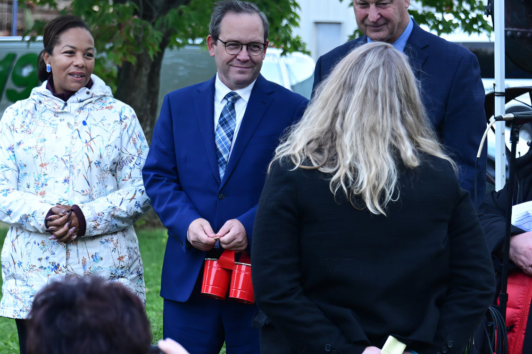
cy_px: 154
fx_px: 1595
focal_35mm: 108
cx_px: 305
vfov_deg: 12.7
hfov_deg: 18.9
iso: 1600
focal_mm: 90
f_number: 5.3
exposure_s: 1/160
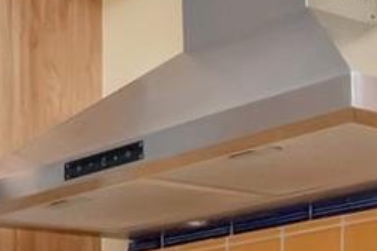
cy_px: 469
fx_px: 1101
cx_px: -189
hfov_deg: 17.5
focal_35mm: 105
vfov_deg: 11.9
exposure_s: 1/200
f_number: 10
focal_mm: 11
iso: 1000
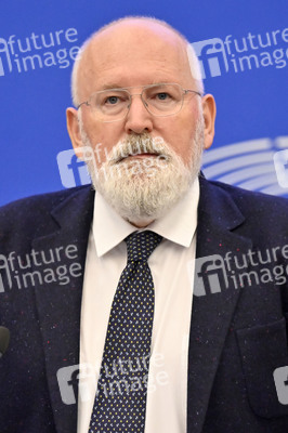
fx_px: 1983
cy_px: 216
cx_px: 144
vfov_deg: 12.5
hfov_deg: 8.3
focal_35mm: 165
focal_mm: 165
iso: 5000
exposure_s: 1/1000
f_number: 2.8
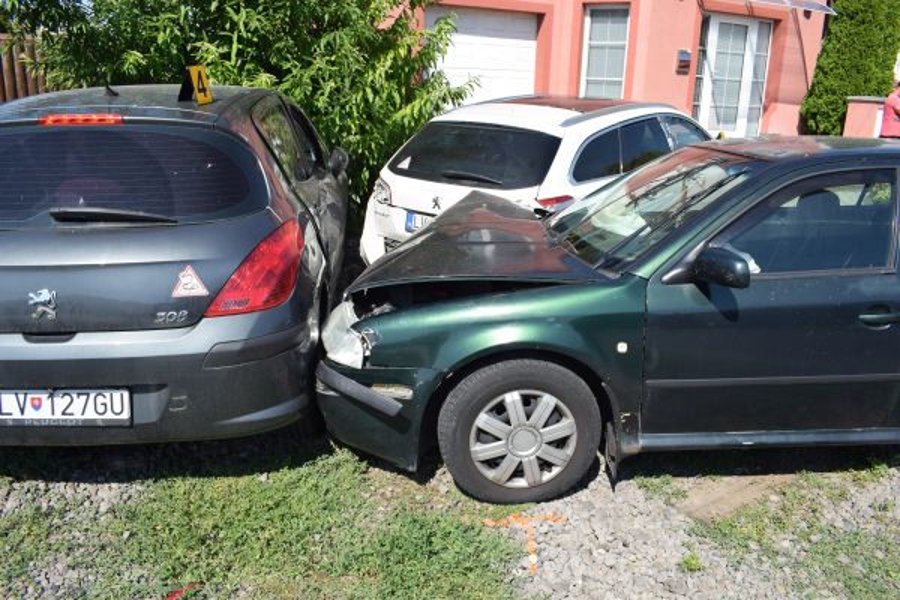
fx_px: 675
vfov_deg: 47.9
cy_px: 300
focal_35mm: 27
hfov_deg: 67.4
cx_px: 450
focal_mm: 18
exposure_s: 1/400
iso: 200
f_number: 8
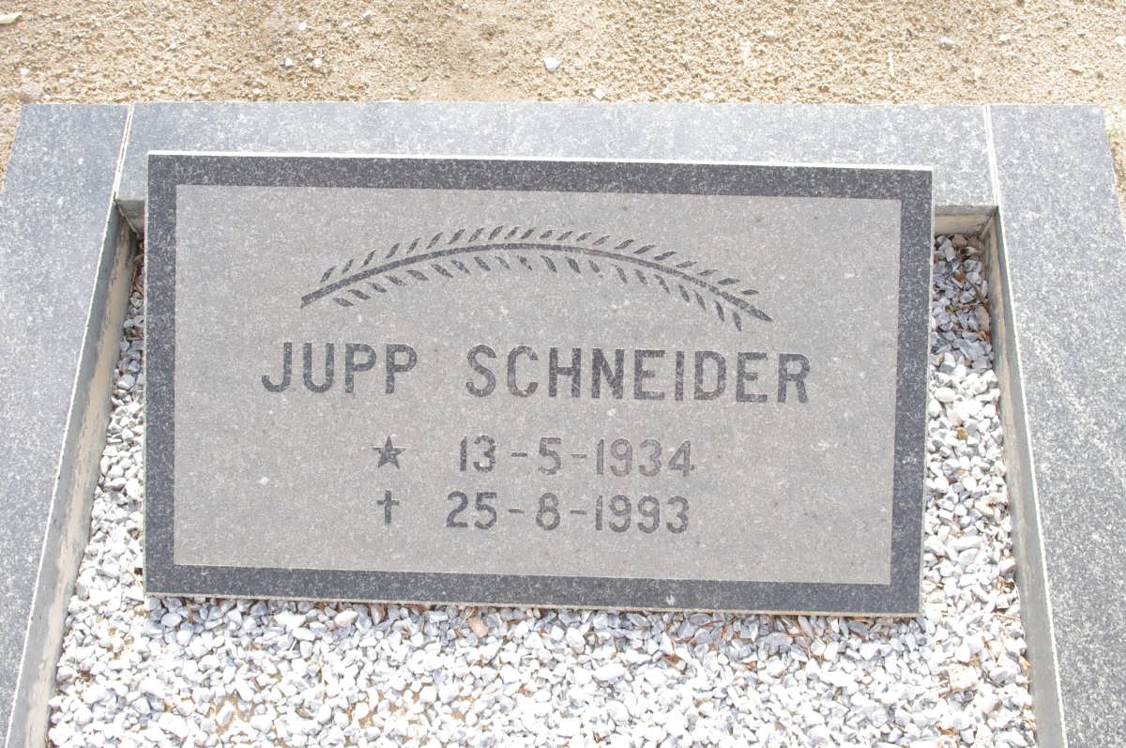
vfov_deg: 34.1
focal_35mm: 39
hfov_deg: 49.6
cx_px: 563
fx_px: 1218
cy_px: 374
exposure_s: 1/125
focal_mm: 26.25
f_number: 11
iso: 800
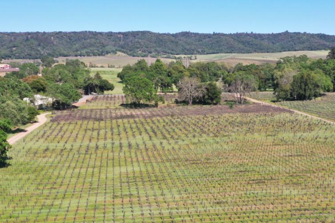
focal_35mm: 56
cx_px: 205
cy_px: 148
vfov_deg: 24.1
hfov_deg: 35.5
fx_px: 521
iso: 100
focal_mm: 10.26
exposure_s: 1/240
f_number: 6.3
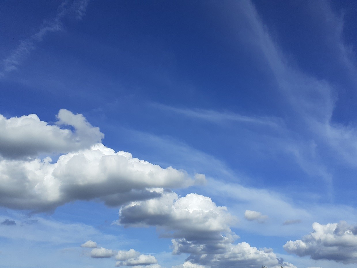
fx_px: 278
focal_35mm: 27
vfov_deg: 51.3
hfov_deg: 65.3
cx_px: 178
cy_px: 134
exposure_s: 1/2667
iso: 40
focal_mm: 3.6
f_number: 1.9
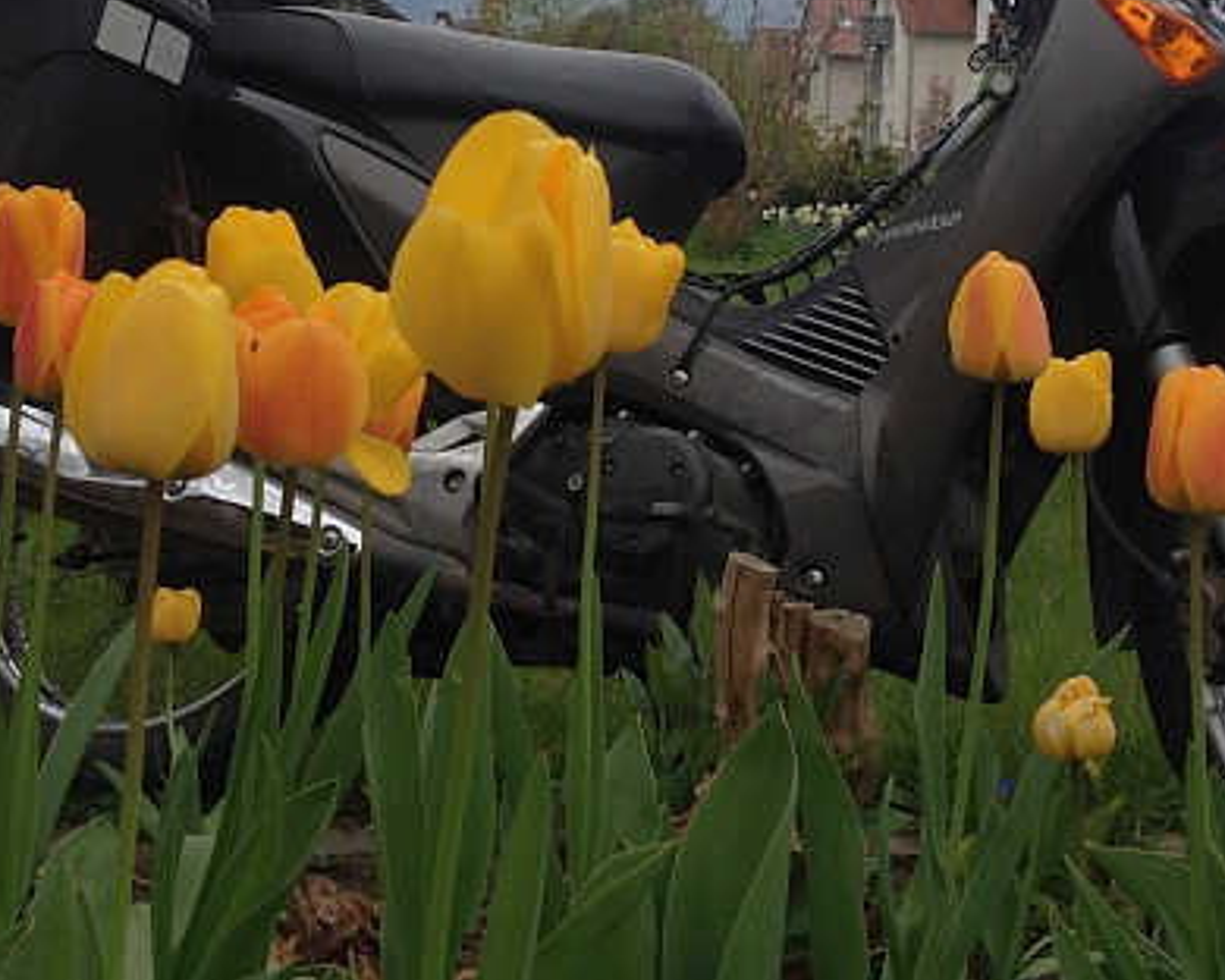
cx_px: 788
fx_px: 2538
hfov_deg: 27.0
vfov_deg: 21.7
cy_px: 239
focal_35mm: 70
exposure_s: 1/464
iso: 50
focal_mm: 4.28
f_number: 2.4
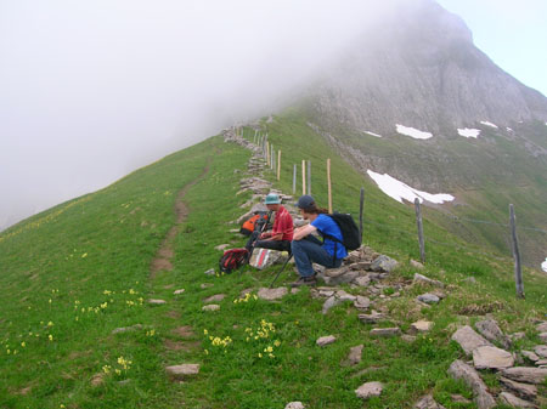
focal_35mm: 34
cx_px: 274
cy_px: 204
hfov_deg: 54.0
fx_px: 537
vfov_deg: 41.8
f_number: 4.9
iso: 50
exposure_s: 1/106
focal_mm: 5.7
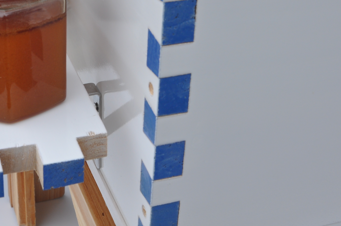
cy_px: -2
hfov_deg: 28.2
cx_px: 94
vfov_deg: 18.6
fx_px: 672
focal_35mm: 71
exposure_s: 1/320
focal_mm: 22
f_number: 9
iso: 200
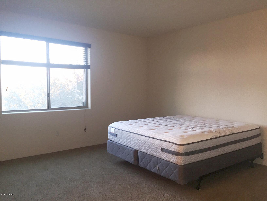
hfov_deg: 61.7
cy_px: 100
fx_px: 224
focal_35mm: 29
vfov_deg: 48.2
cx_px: 134
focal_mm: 4.15
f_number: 2.2
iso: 64
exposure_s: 1/30
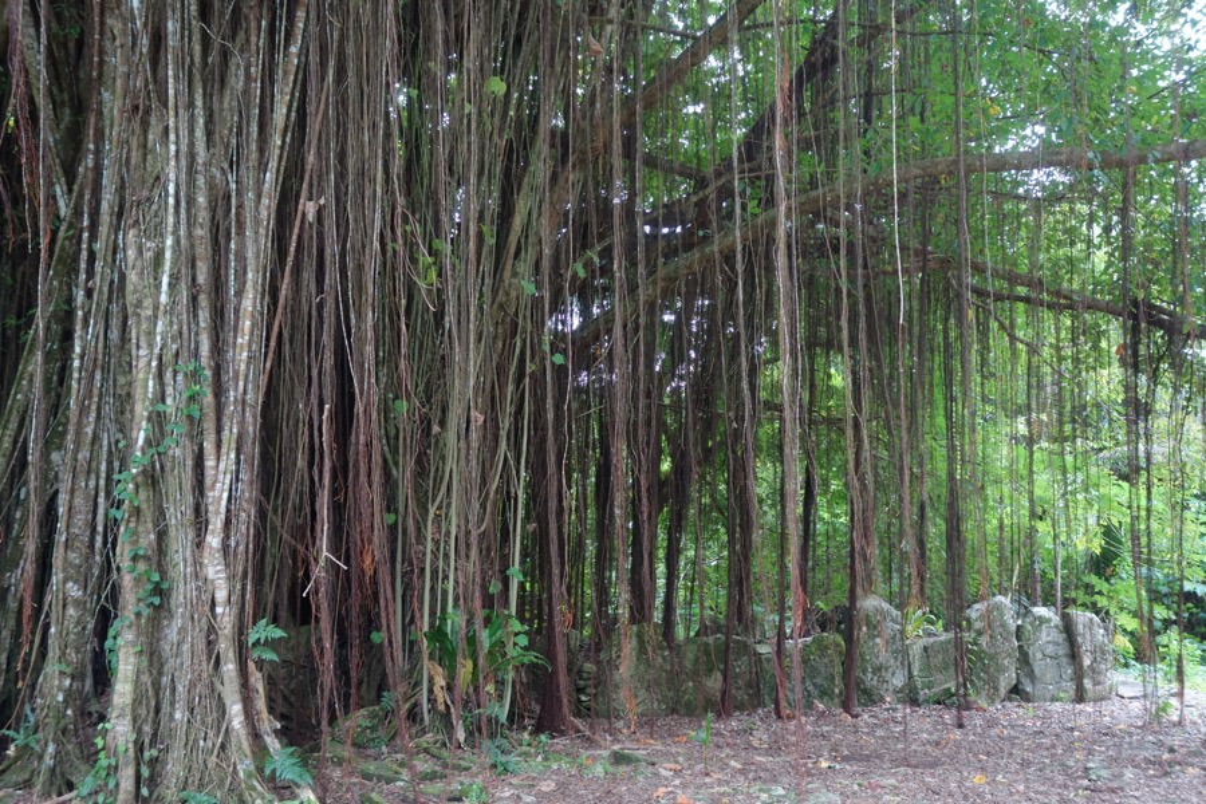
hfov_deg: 45.4
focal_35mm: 43
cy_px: 402
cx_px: 603
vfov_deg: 31.2
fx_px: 1440
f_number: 3.2
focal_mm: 16.01
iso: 400
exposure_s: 1/50
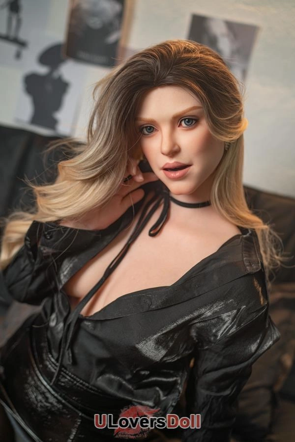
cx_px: 148
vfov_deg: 54.4
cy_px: 221
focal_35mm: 35
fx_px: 430
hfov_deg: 37.9
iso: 100
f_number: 2
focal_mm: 35
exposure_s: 1/80
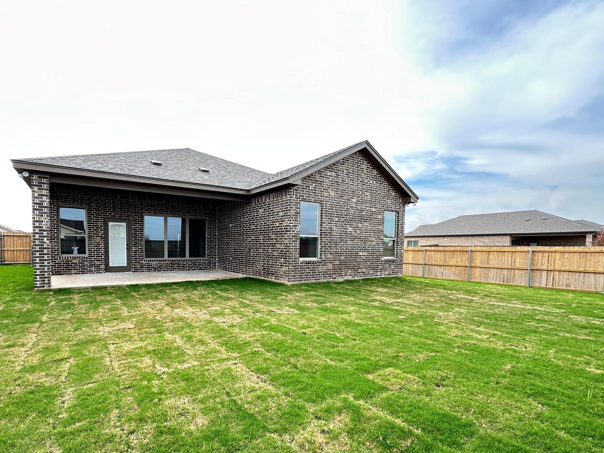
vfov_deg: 74.1
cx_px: 251
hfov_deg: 90.2
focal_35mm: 17
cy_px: 265
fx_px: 297
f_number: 2.2
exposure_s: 1/241
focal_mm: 2.22
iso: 40
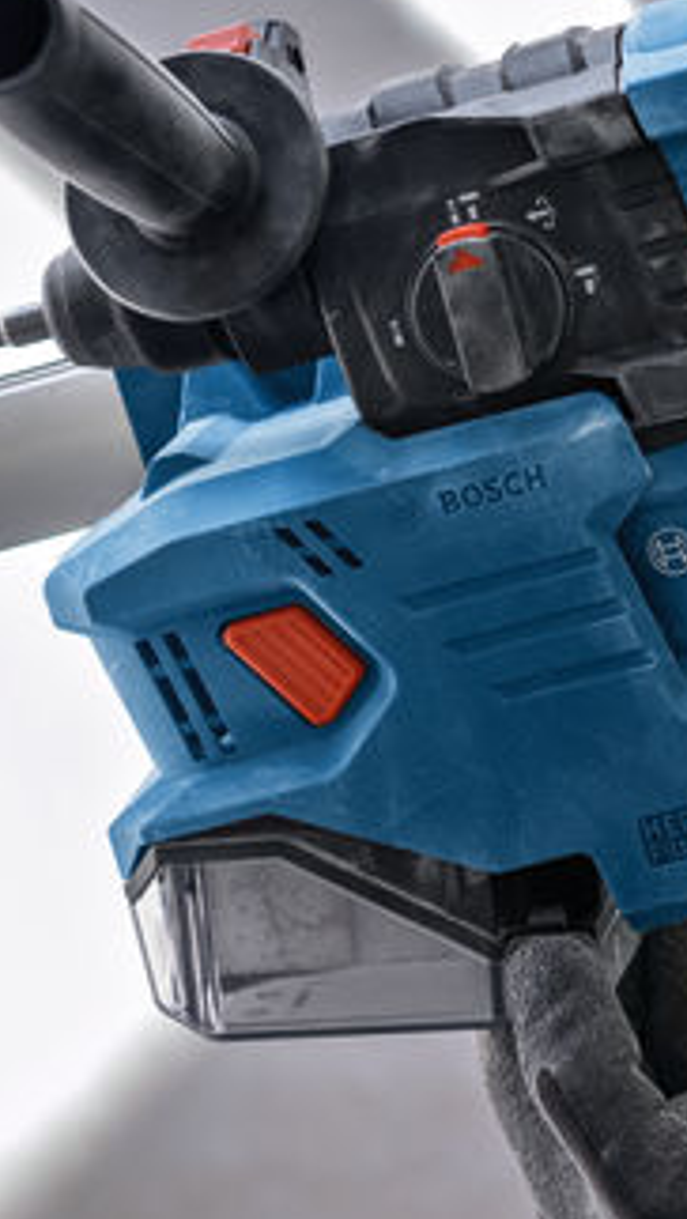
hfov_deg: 8.9
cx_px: 683
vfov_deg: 15.9
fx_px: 4366
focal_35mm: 135
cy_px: 526
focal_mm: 52
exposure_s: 1/160
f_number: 4
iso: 640
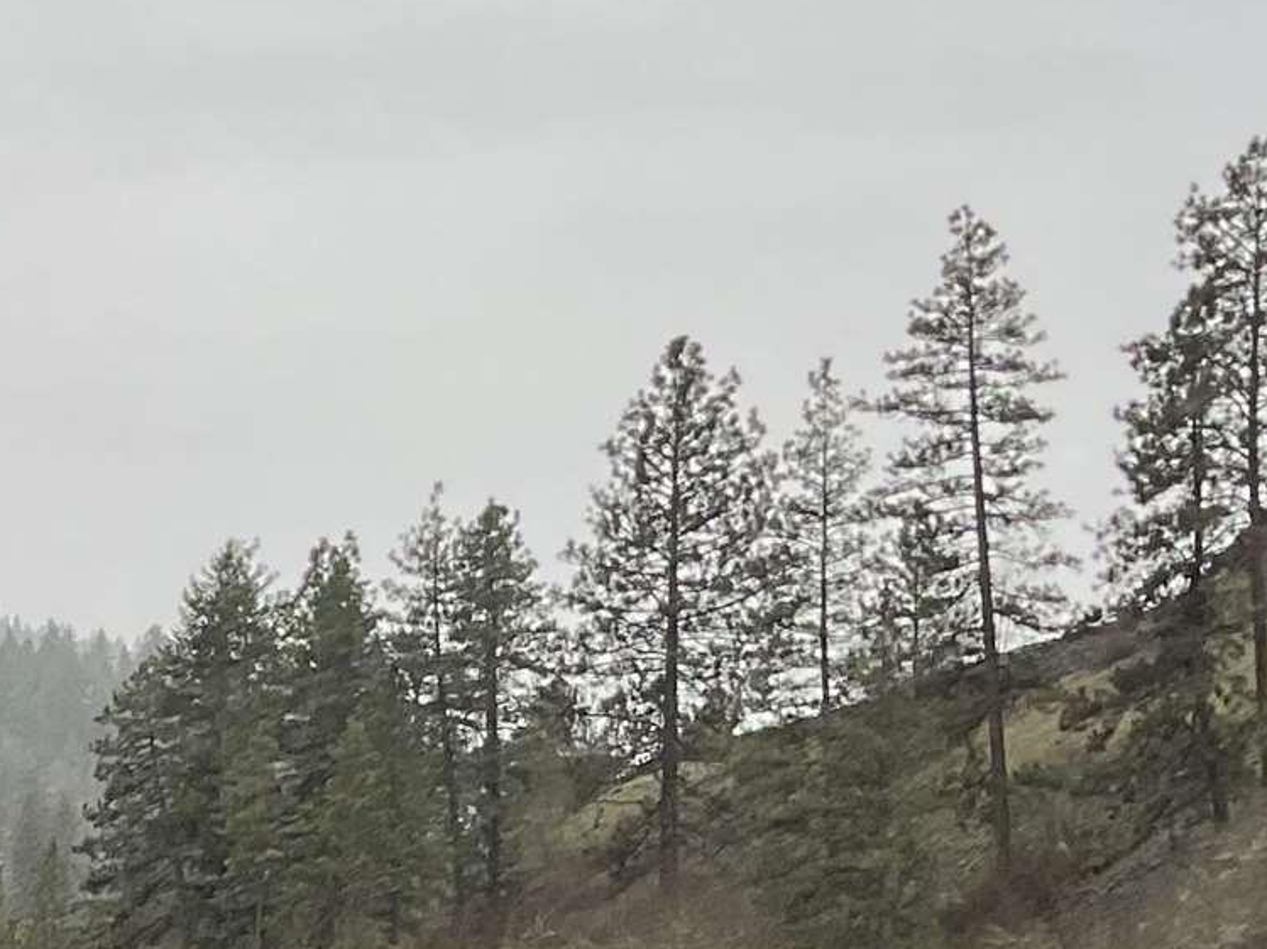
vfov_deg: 12.1
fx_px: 4353
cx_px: -856
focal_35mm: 119
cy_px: 1237
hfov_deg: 14.9
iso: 16
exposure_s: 1/153
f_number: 1.8
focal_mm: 3
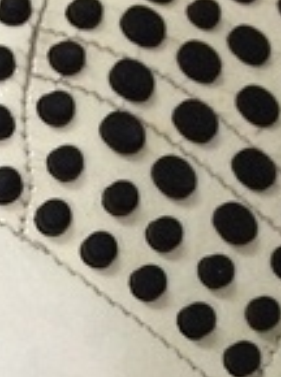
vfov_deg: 12.4
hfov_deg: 9.3
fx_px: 1685
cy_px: 484
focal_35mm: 155
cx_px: -120
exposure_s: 1/20
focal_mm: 4.28
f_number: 2.4
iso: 250
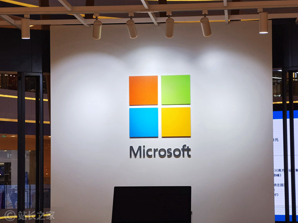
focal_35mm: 110
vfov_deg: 13.5
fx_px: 947
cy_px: 112
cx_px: 149
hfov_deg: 17.9
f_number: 2.4
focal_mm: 7.48
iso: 50
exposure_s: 1/103
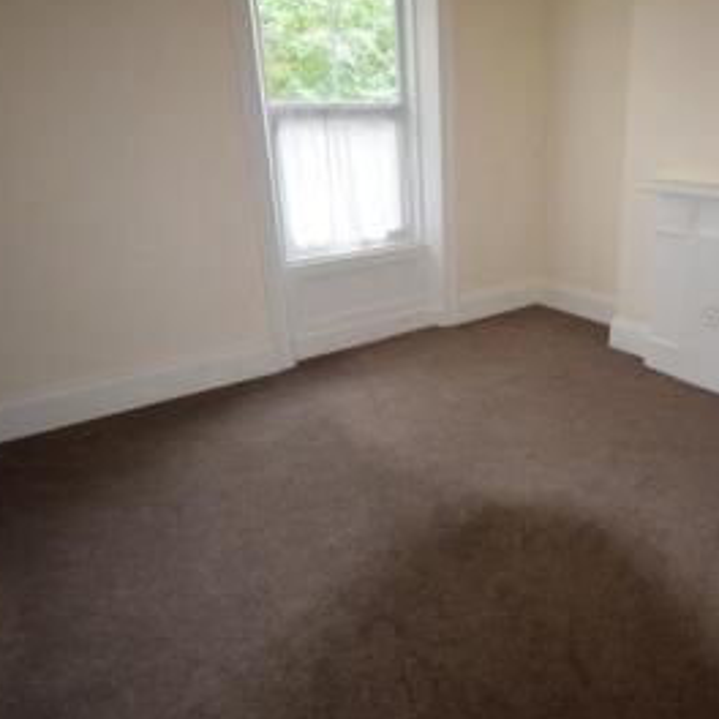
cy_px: 328
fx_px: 620
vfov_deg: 60.1
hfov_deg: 57.8
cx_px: 520
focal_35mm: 26
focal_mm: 11.5
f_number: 4.2
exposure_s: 1/60
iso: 2200
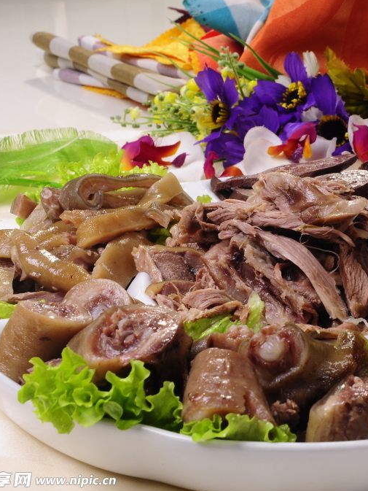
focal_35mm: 77
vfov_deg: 25.4
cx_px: 335
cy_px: 245
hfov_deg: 18.9
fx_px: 1087
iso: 200
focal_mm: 35
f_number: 14
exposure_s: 1/125
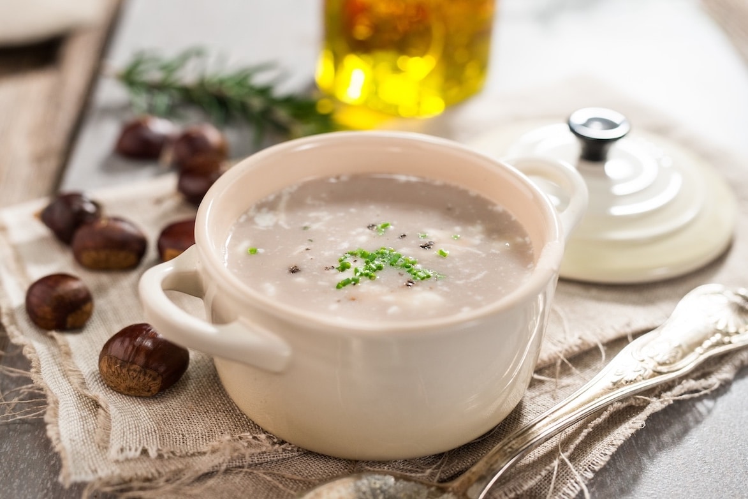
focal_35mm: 50
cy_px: 250
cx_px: 374
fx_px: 1039
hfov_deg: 39.6
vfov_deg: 27.0
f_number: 4
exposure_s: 1/125
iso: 400
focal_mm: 50
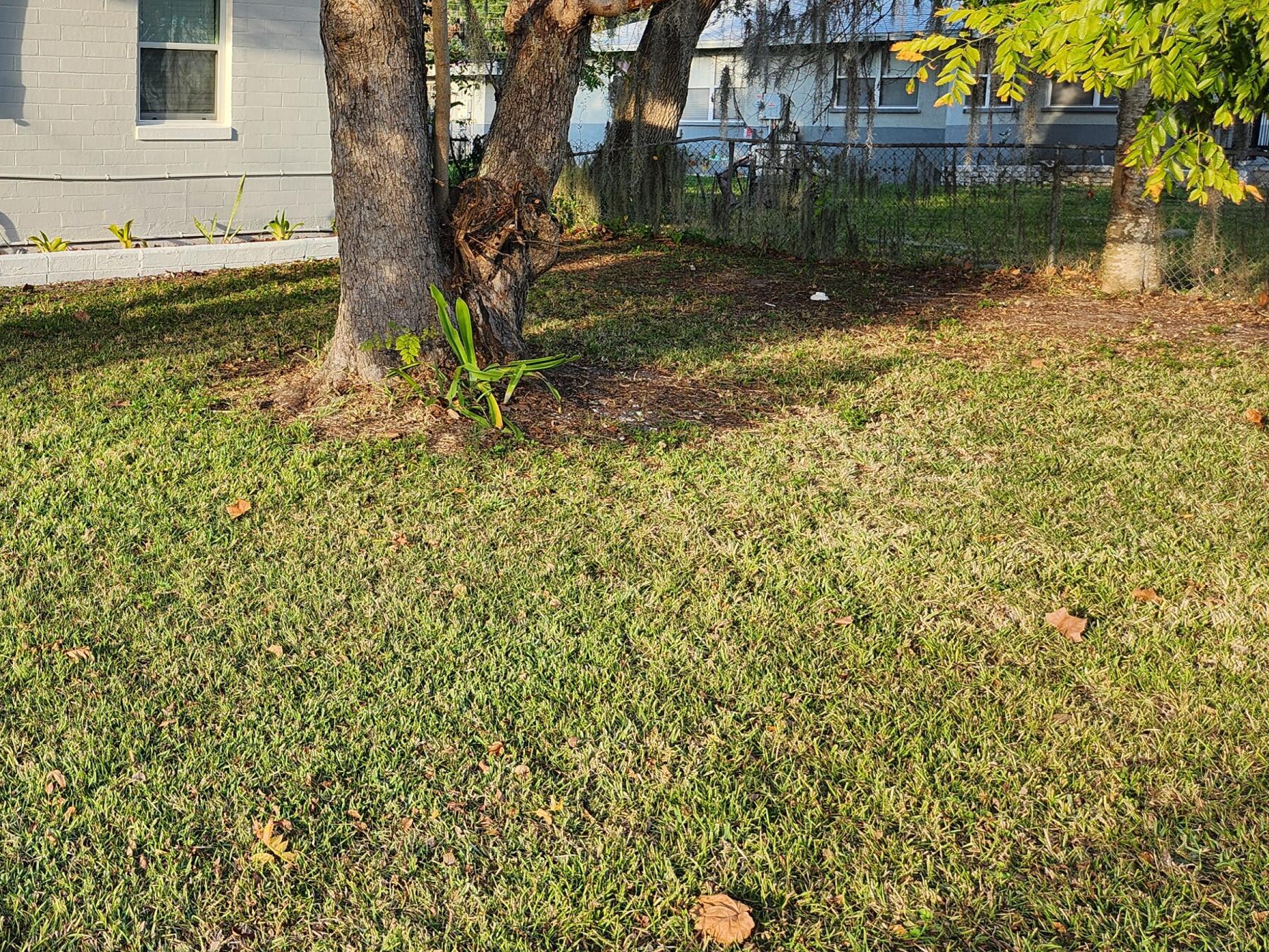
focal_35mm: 39
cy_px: 314
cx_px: 200
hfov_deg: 44.7
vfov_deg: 36.4
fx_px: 1430
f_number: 1.8
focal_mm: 5.4
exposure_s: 1/249
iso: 20
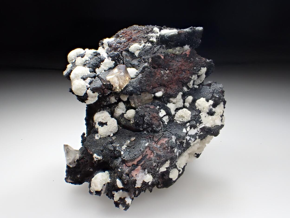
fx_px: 318
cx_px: 145
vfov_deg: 37.7
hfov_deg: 49.0
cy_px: 109
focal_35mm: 38
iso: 160
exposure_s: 1/160
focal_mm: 6.83
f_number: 3.5
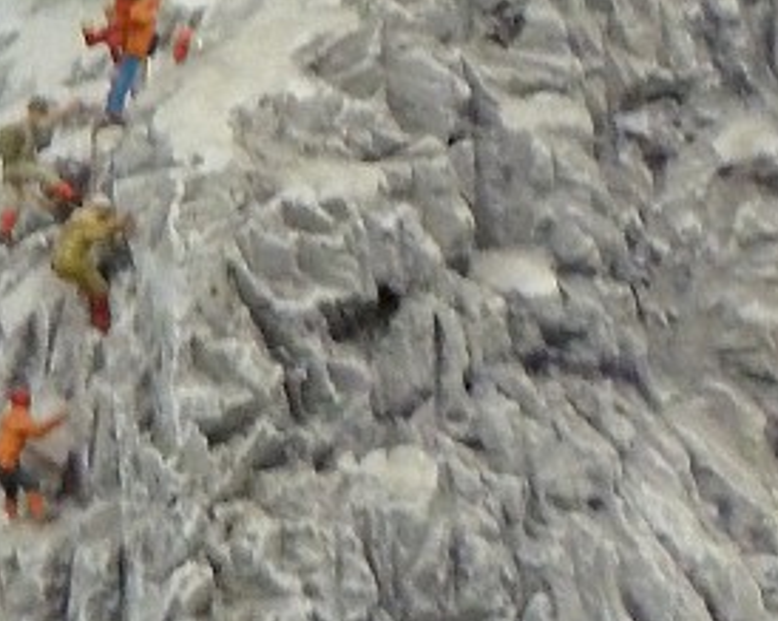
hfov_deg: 1.4
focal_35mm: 1401
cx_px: 71
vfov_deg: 1.1
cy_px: 383
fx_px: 32248
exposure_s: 1/50
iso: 400
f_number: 4.9
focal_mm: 49.2
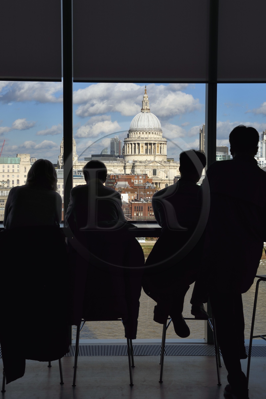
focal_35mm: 58
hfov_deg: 23.4
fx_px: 643
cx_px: 133
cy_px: 200
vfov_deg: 34.5
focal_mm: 58
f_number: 18
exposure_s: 1/100
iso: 200
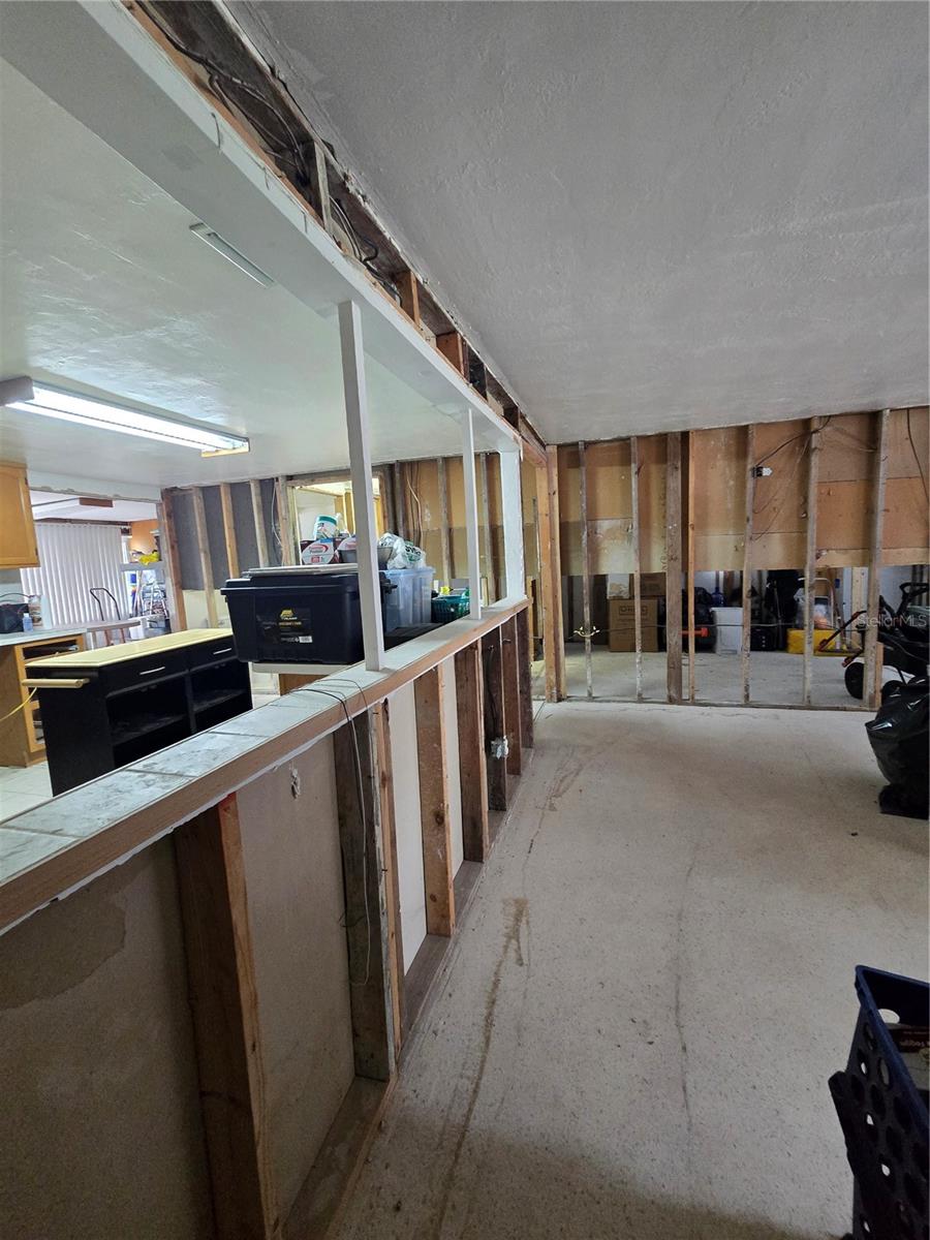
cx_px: 465
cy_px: 620
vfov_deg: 106.2
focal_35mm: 13
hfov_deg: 89.9
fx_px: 466
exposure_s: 1/60
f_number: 2.2
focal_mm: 2.2
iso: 640
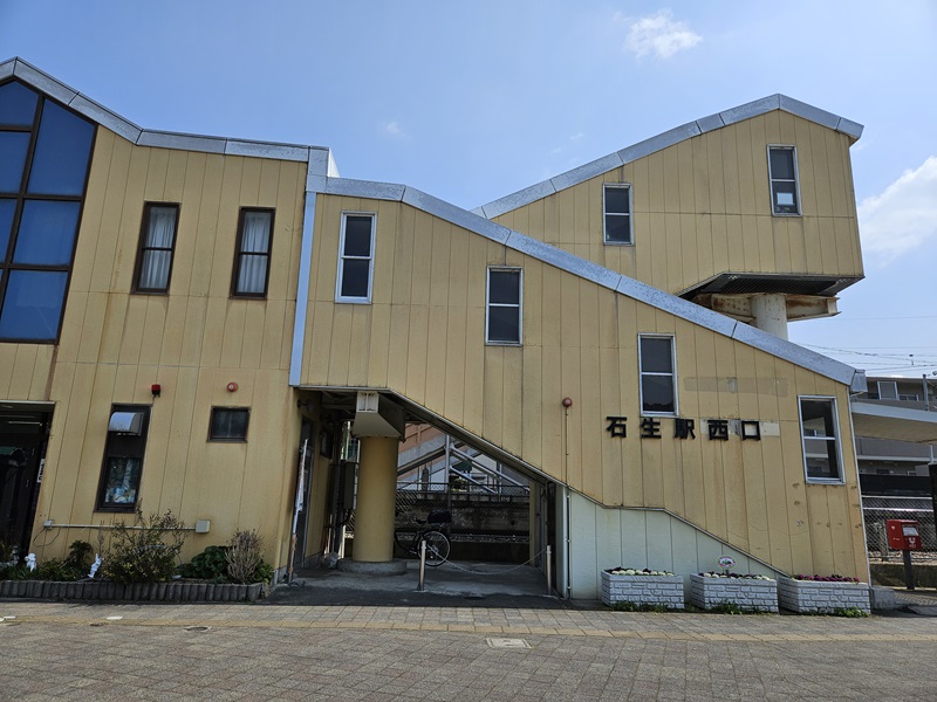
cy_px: 351
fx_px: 623
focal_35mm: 23
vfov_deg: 58.9
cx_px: 468
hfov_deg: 73.9
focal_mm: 5.4
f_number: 1.8
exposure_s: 1/2430
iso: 25
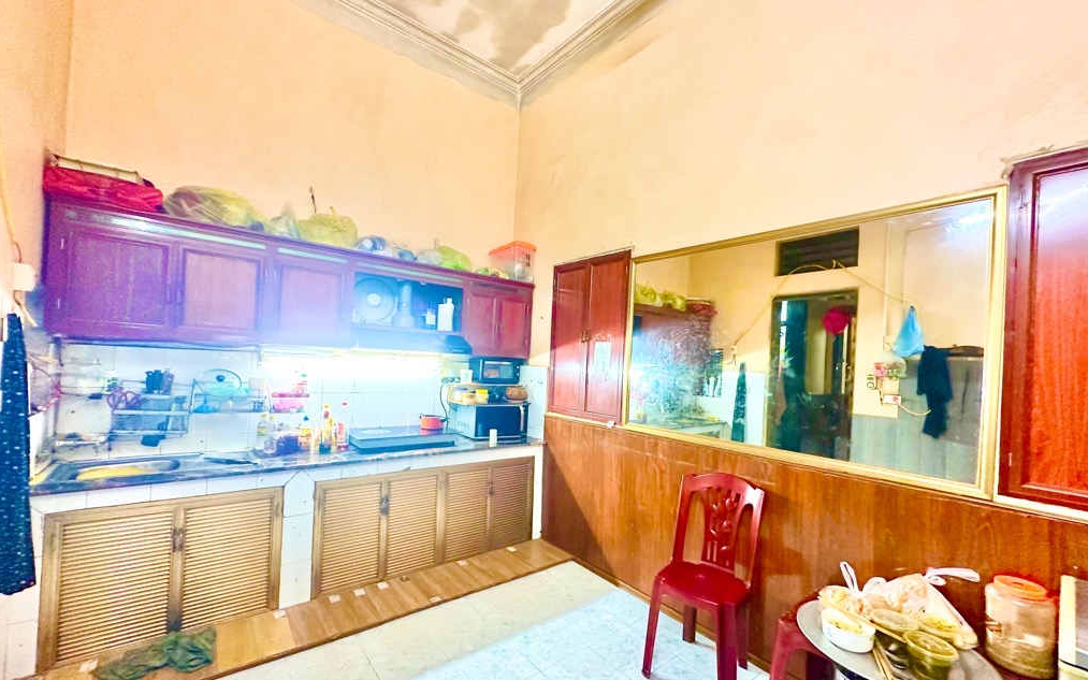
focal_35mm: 15
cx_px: 548
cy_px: 361
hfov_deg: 101.5
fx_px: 445
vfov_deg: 74.7
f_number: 2.2
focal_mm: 2.22
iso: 400
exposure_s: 1/50
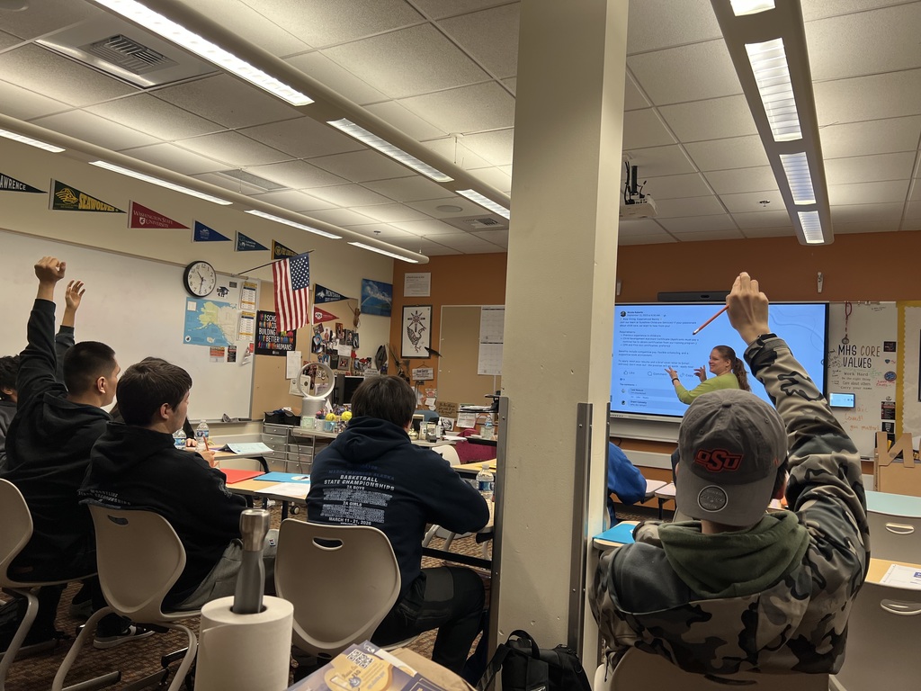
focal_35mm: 26
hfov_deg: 67.3
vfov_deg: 53.1
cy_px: 346
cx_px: 460
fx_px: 692
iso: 80
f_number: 1.5
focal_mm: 5.7
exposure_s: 1/120
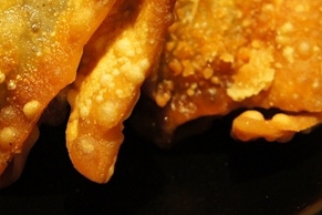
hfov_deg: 11.7
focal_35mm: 176
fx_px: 1574
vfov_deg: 7.7
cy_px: -54
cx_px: 132
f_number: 5.6
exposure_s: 1/40
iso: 1600
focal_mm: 38
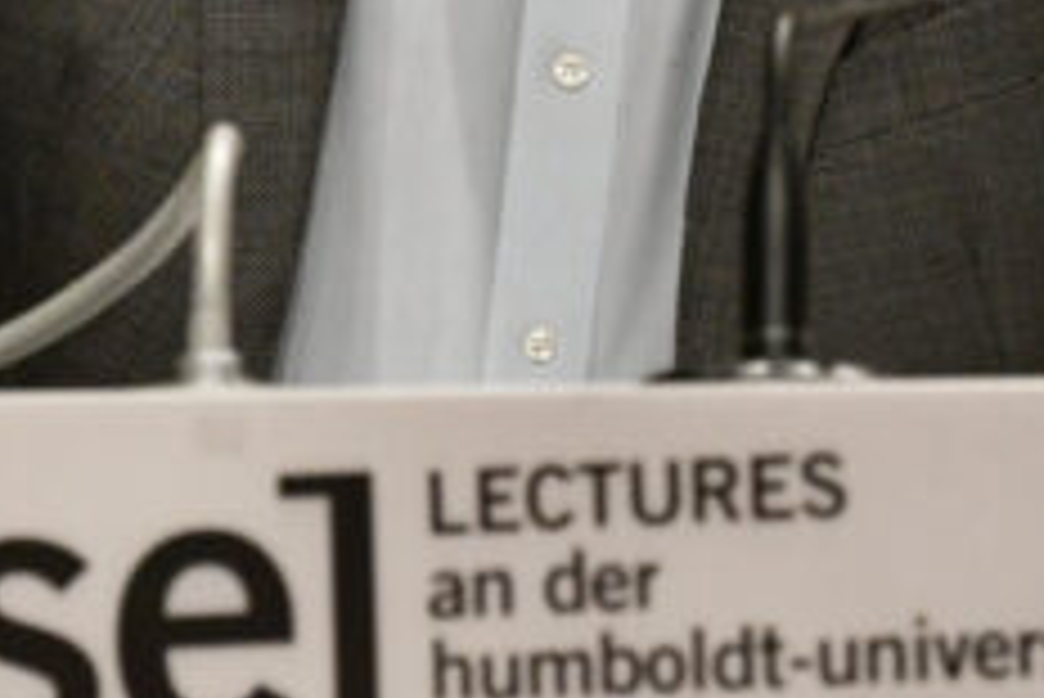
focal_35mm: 927
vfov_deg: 1.5
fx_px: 26899
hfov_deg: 2.2
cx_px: 135
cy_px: -232
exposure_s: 1/320
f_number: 4
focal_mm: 140
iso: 3200
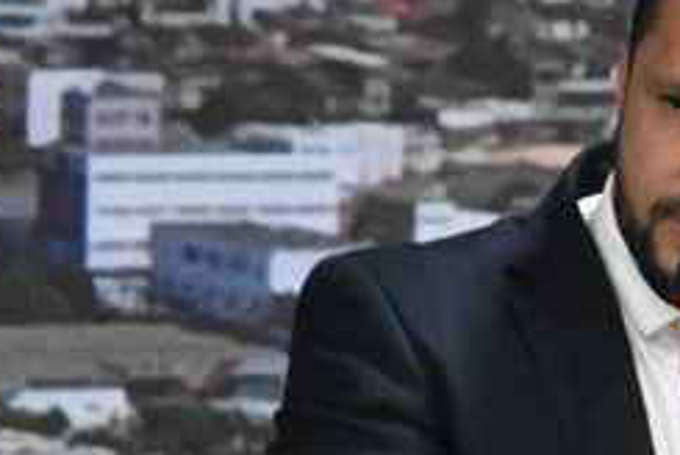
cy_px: 391
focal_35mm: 1175
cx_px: 713
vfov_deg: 1.2
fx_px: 22221
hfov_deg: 1.8
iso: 12800
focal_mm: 300
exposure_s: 1/100
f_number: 5.6
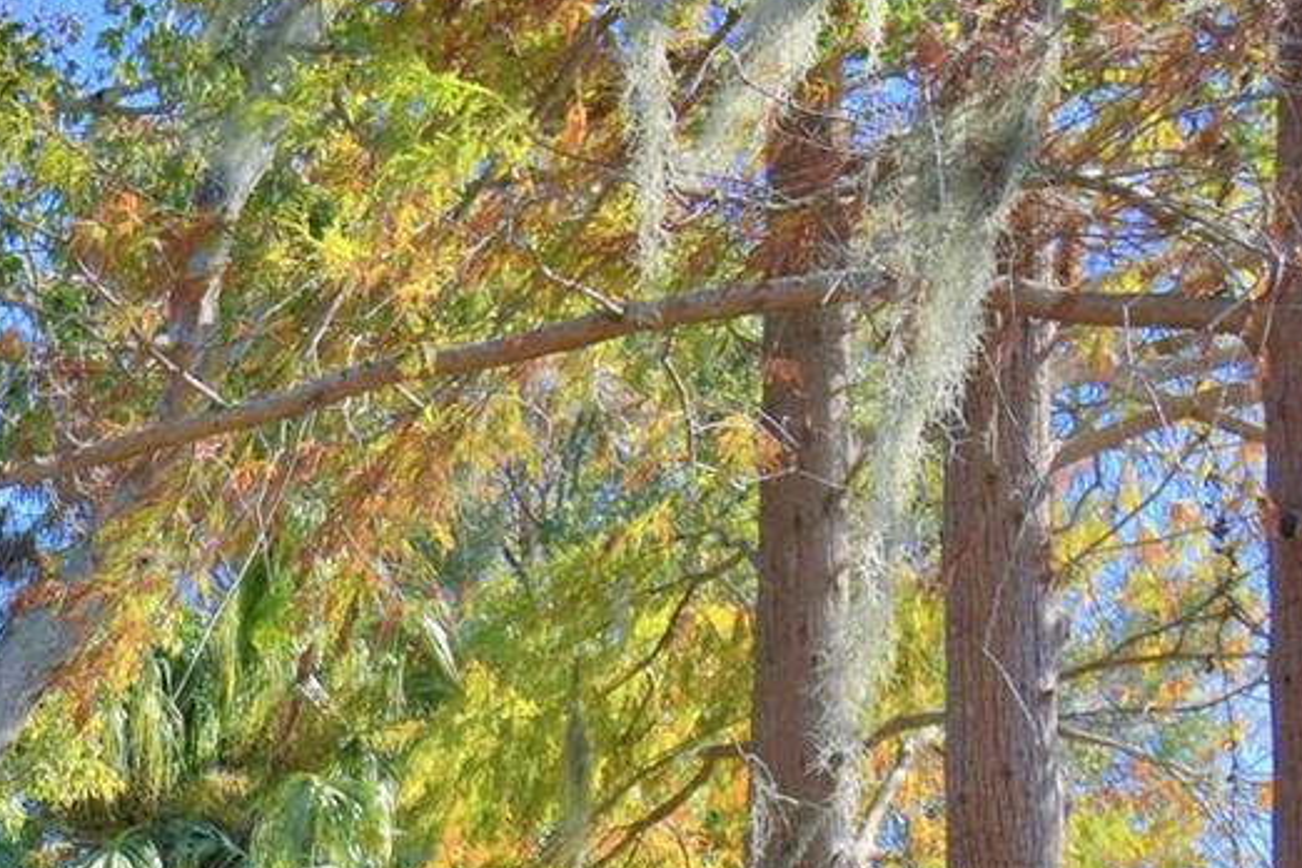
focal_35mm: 92
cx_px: -454
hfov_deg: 20.1
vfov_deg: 14.1
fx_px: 3327
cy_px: 1232
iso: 125
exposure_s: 1/500
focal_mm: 20
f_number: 5.6
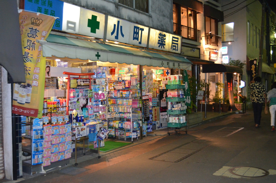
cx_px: 138
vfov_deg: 34.1
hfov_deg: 49.6
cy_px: 92
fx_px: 298
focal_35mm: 39
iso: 3200
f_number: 4.2
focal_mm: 26
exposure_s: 1/60
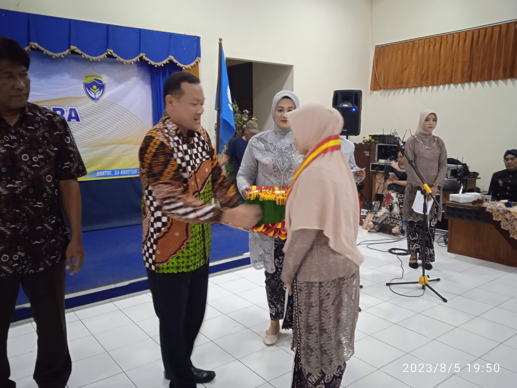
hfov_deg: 63.4
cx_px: 258
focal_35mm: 28
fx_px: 418
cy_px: 194
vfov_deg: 49.7
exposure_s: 1/14.3
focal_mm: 3.43
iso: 1356
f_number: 2.2
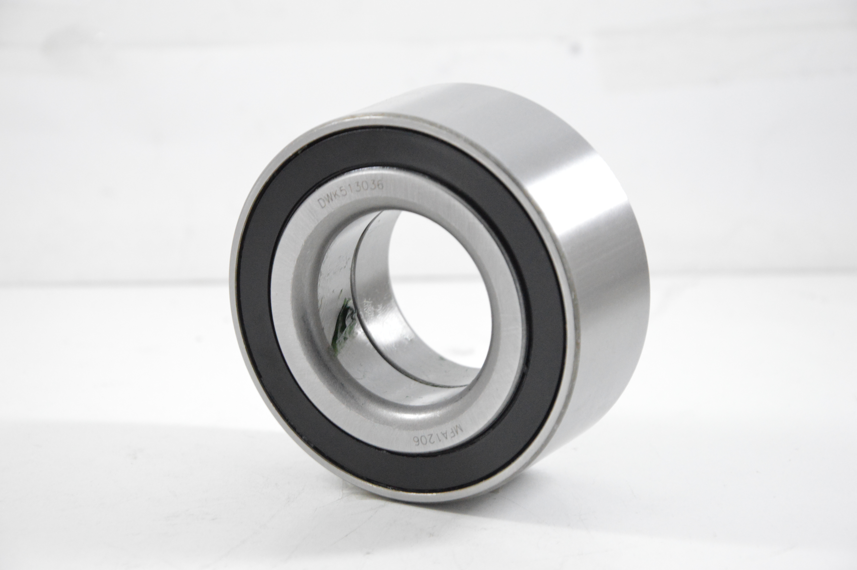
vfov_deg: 9.9
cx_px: 428
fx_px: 3282
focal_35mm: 138
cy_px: 285
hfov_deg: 14.9
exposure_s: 1/100
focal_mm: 92
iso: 3200
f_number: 7.1
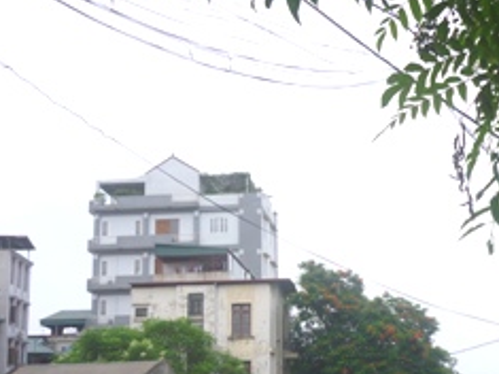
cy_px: 266
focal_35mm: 63
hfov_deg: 30.5
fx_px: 908
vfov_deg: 23.1
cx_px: 329
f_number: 2.8
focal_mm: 5.5
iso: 80
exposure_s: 1/640
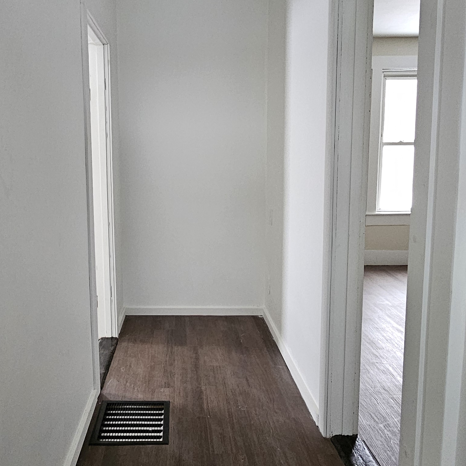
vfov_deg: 54.0
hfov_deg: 53.8
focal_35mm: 30
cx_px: 193
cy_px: 226
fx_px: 457
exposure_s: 1/30
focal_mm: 2.2
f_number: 2.2
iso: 500
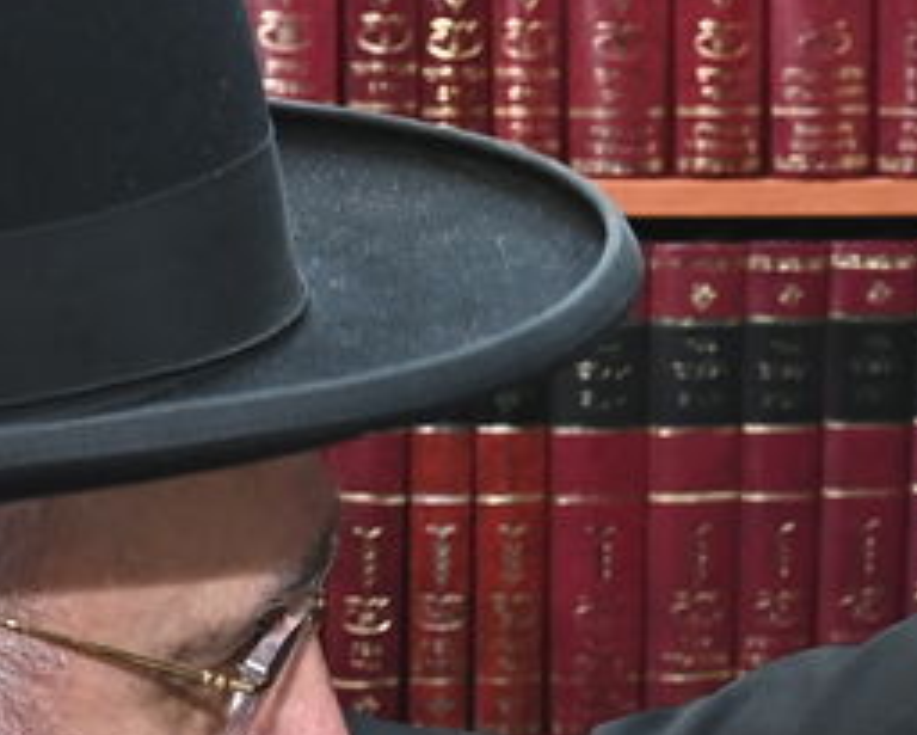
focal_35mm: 164
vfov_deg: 9.2
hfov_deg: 11.6
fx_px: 4453
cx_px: 956
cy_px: 1079
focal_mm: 32
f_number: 5
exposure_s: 1/125
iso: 1250
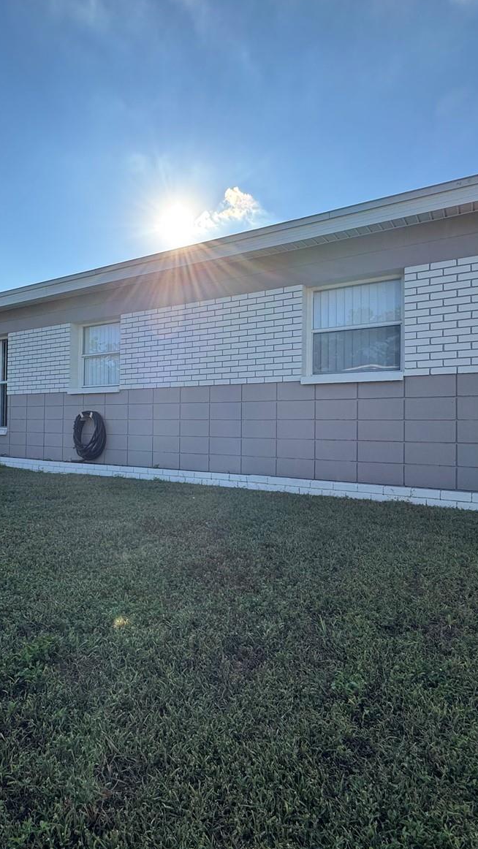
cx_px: 148
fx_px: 473
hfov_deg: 52.3
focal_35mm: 21
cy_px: 420
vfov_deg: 83.8
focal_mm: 2.22
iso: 50
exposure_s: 1/1370
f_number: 2.2
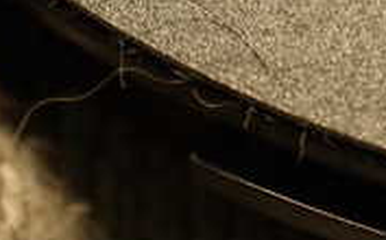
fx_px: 1134
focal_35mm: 108
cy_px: -4
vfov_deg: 11.9
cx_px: 214
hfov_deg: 19.3
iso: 320
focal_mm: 5.4
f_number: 2.3
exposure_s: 1/30
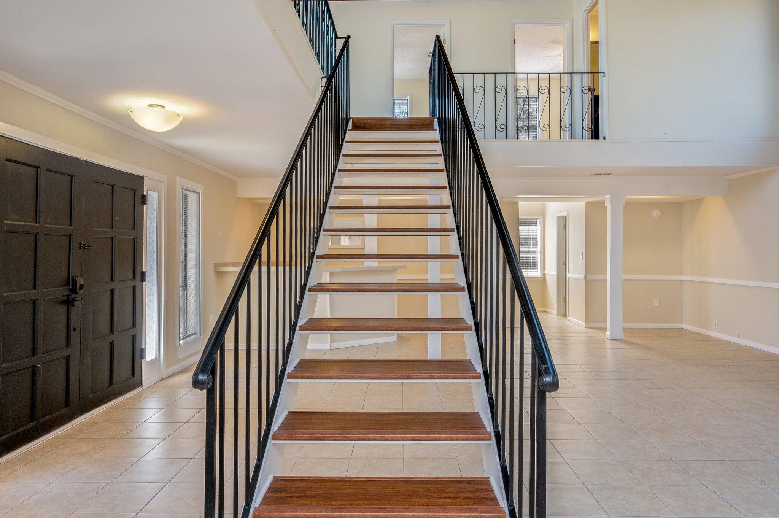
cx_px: 390
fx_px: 476
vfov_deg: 57.1
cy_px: 259
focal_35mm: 22
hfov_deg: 78.6
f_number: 9
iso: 500
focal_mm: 22
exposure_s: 1/30
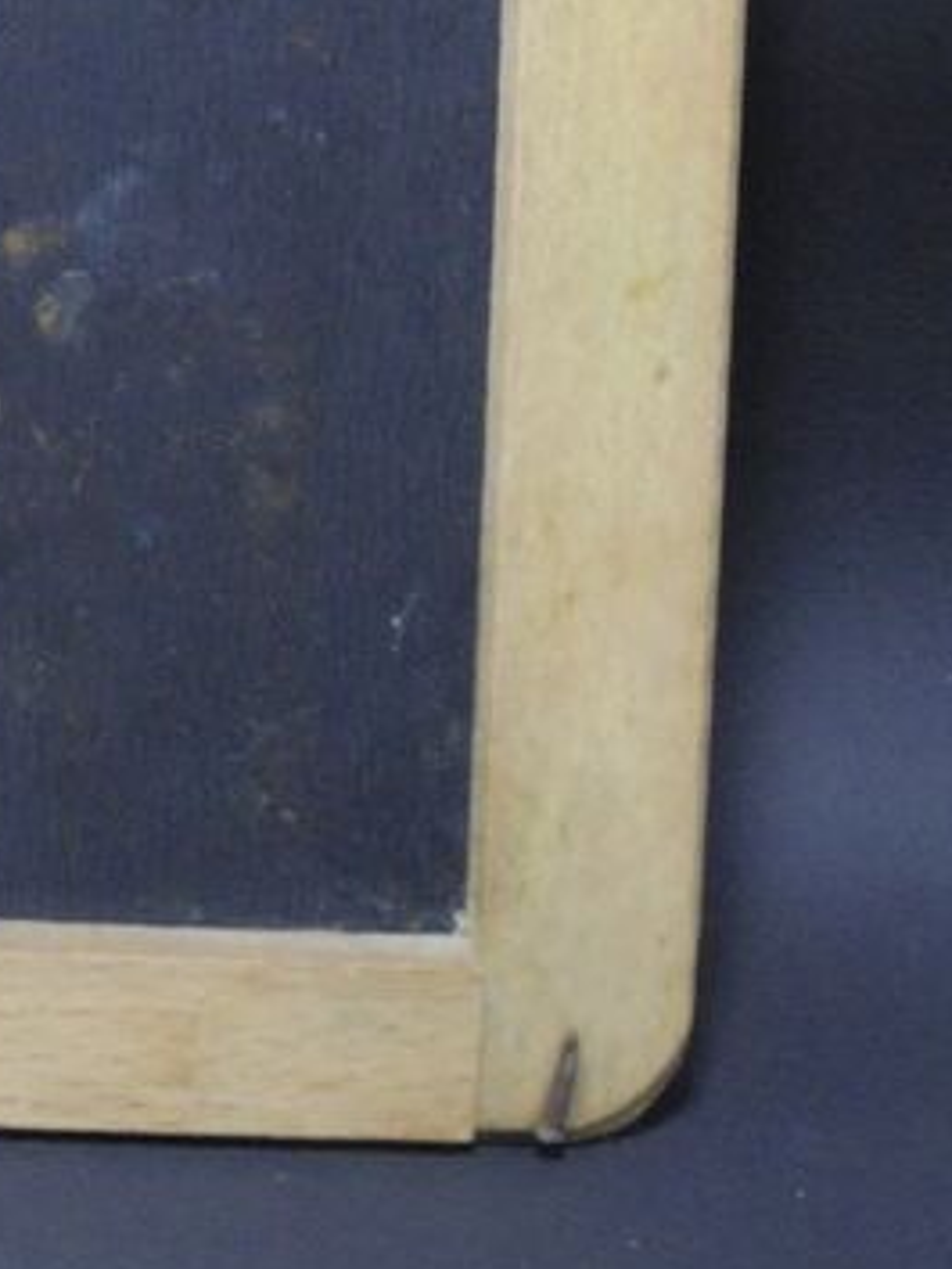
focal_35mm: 125
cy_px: -176
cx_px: -163
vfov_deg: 15.3
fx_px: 4581
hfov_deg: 11.6
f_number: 4.8
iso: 250
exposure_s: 1/30
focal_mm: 8.9
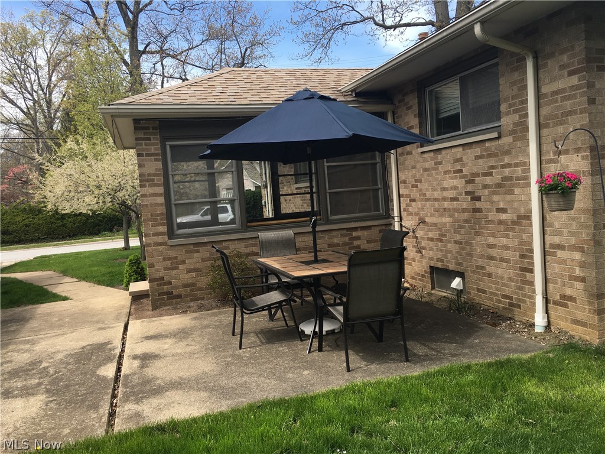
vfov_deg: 48.2
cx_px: 302
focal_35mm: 29
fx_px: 507
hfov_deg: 61.7
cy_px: 227
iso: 25
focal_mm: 4.15
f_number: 2.2
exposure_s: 1/663
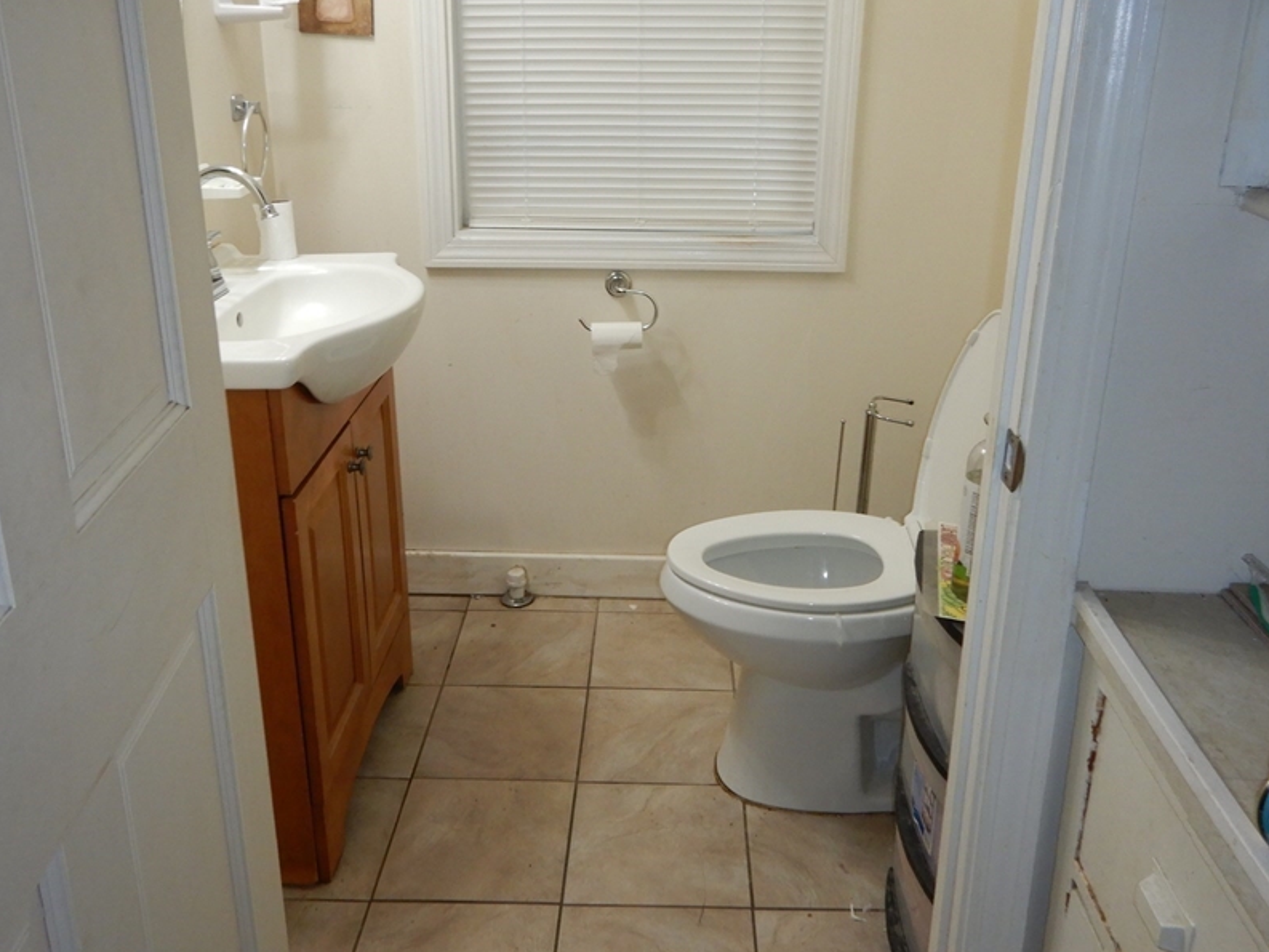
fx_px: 1137
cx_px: 663
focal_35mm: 31
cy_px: 421
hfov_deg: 58.3
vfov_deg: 45.4
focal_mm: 4.3
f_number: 2.8
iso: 200
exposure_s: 1/30
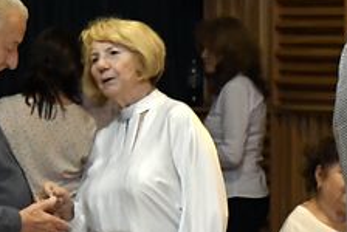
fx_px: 2944
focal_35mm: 305
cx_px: 502
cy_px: 365
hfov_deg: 6.7
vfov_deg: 4.5
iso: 4000
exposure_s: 1/160
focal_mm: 38
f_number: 6.3
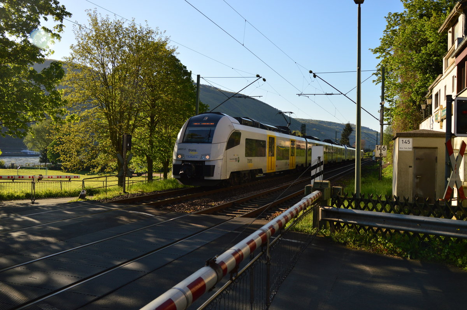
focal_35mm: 32
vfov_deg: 41.6
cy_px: 155
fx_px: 408
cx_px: 234
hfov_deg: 59.6
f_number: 5.6
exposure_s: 1/800
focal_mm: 21
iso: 200
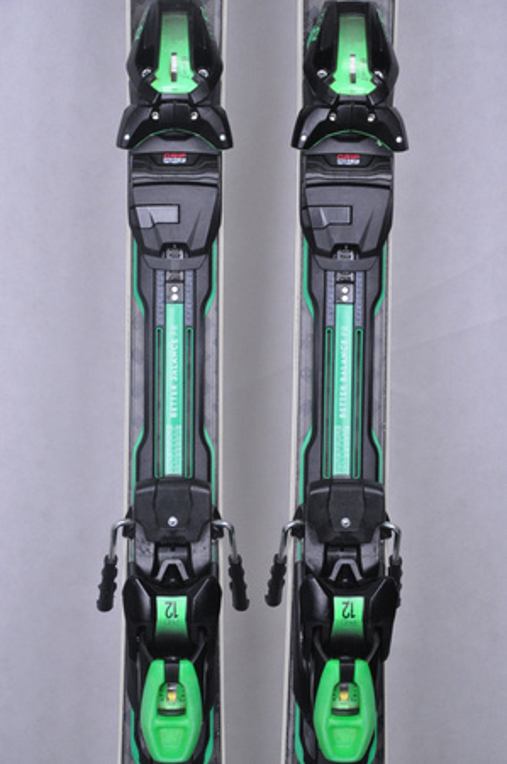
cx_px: 254
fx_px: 2223
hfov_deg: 13.0
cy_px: 382
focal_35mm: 105
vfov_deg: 19.5
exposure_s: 1/125
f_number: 8
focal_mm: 70
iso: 3200
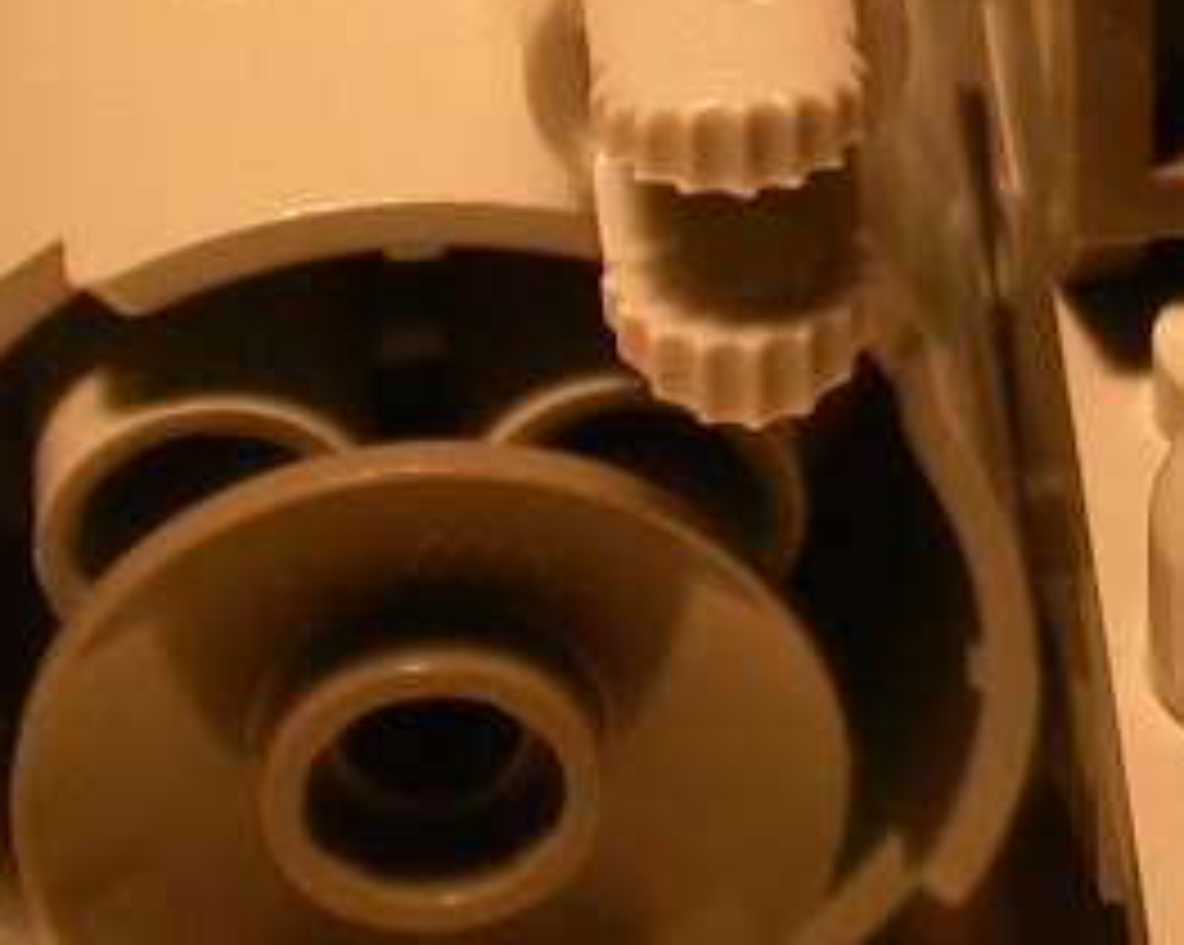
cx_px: 1607
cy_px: 117
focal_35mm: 399
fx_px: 13971
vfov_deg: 3.9
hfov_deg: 4.8
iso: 100
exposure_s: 1/68.3
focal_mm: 21.8
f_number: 4
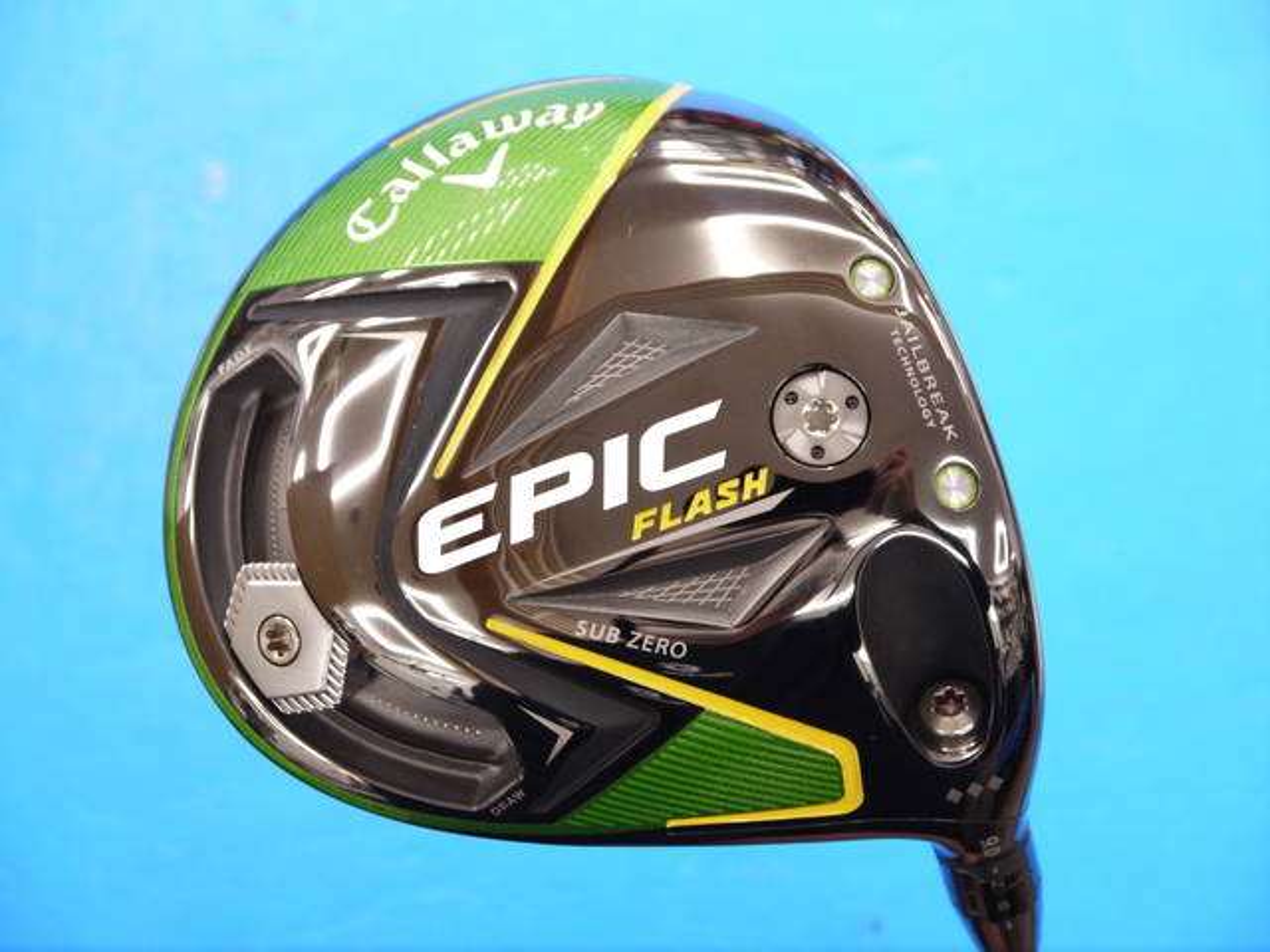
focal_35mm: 84
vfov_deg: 17.6
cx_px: 635
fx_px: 3082
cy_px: 476
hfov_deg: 23.3
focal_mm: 42
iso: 800
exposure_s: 1/60
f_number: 5.6
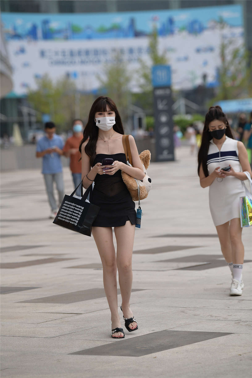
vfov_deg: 12.8
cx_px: 126
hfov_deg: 8.6
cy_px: 189
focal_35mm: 160
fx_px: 1680
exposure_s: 1/640
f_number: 4
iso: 1250
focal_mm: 160
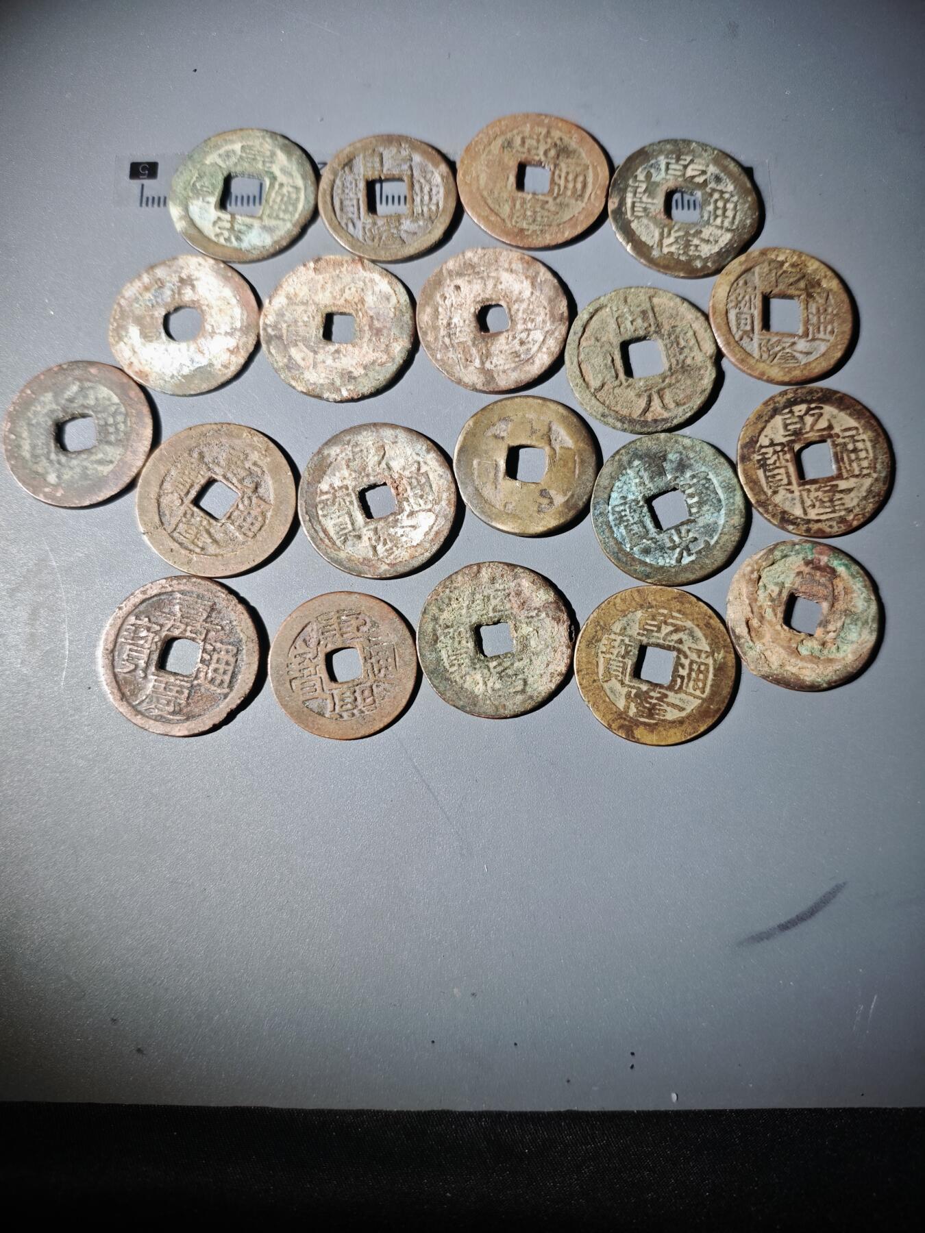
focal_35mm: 25
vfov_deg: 69.4
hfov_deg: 54.9
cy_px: 616
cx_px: 462
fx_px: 891
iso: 80
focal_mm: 5.85
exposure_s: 1/104
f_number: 1.63
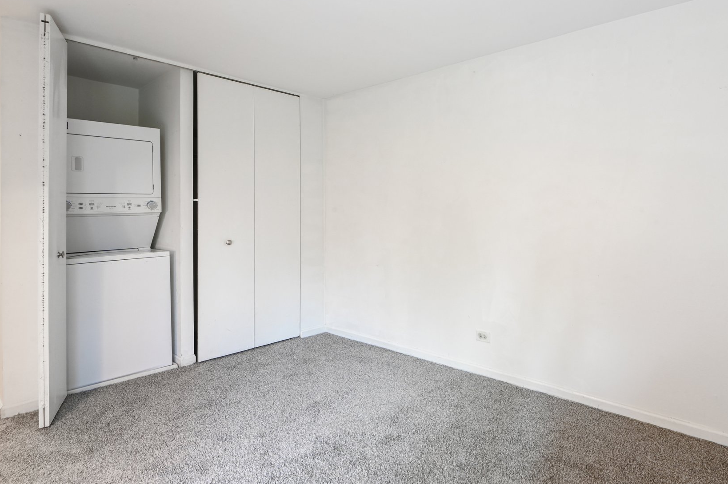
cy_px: 233
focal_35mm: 20
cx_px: 428
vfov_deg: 61.8
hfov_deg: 83.2
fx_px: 404
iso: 400
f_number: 13
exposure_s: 1
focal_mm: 16
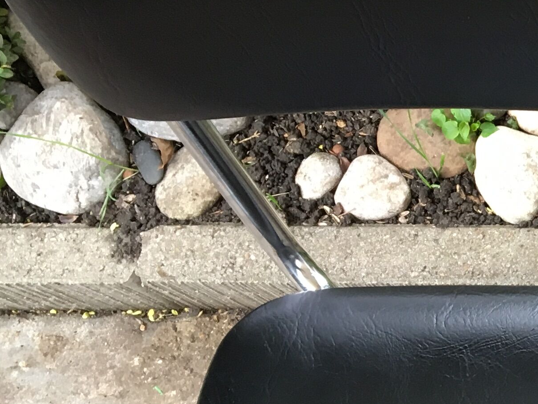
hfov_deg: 18.1
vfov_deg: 15.2
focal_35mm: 97
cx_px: 799
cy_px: 292
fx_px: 1508
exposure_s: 1/33
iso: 80
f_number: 2.2
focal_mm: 4.15
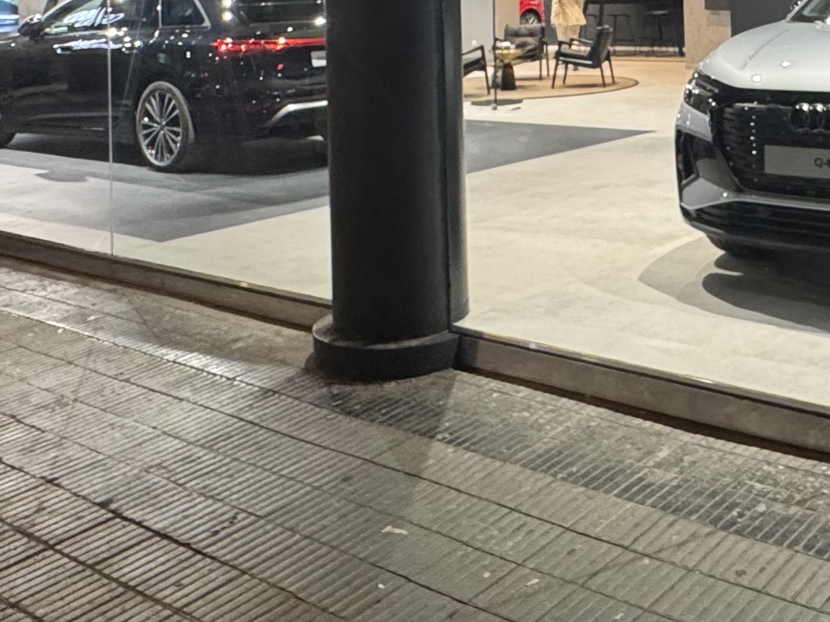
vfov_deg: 28.4
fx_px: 1127
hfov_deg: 39.2
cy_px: -44
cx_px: 636
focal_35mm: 47
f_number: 2.2
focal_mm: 2.22
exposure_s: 1/50
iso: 400
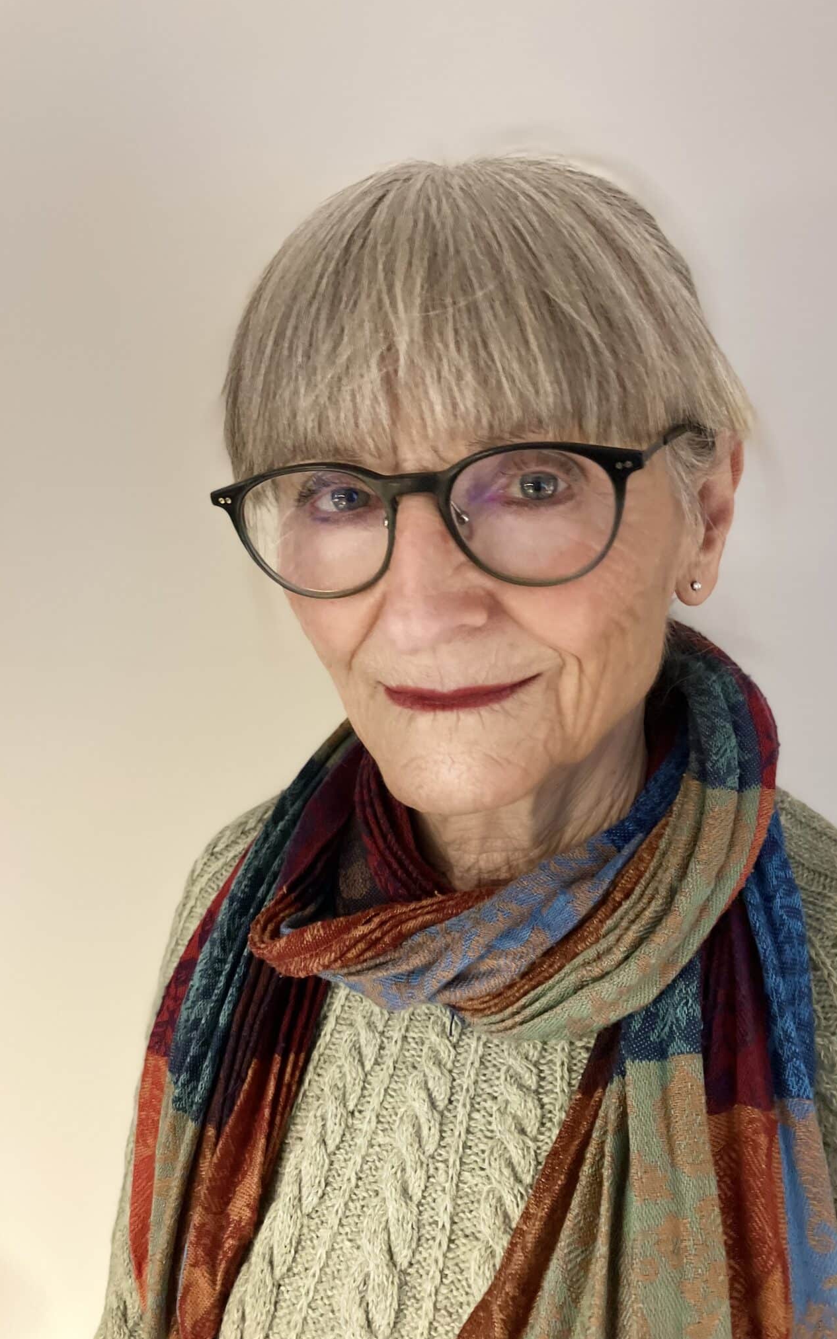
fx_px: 1095
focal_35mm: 30
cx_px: 485
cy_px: 672
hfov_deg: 41.7
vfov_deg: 62.9
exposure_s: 1/25
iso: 500
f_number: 1.8
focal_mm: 3.99
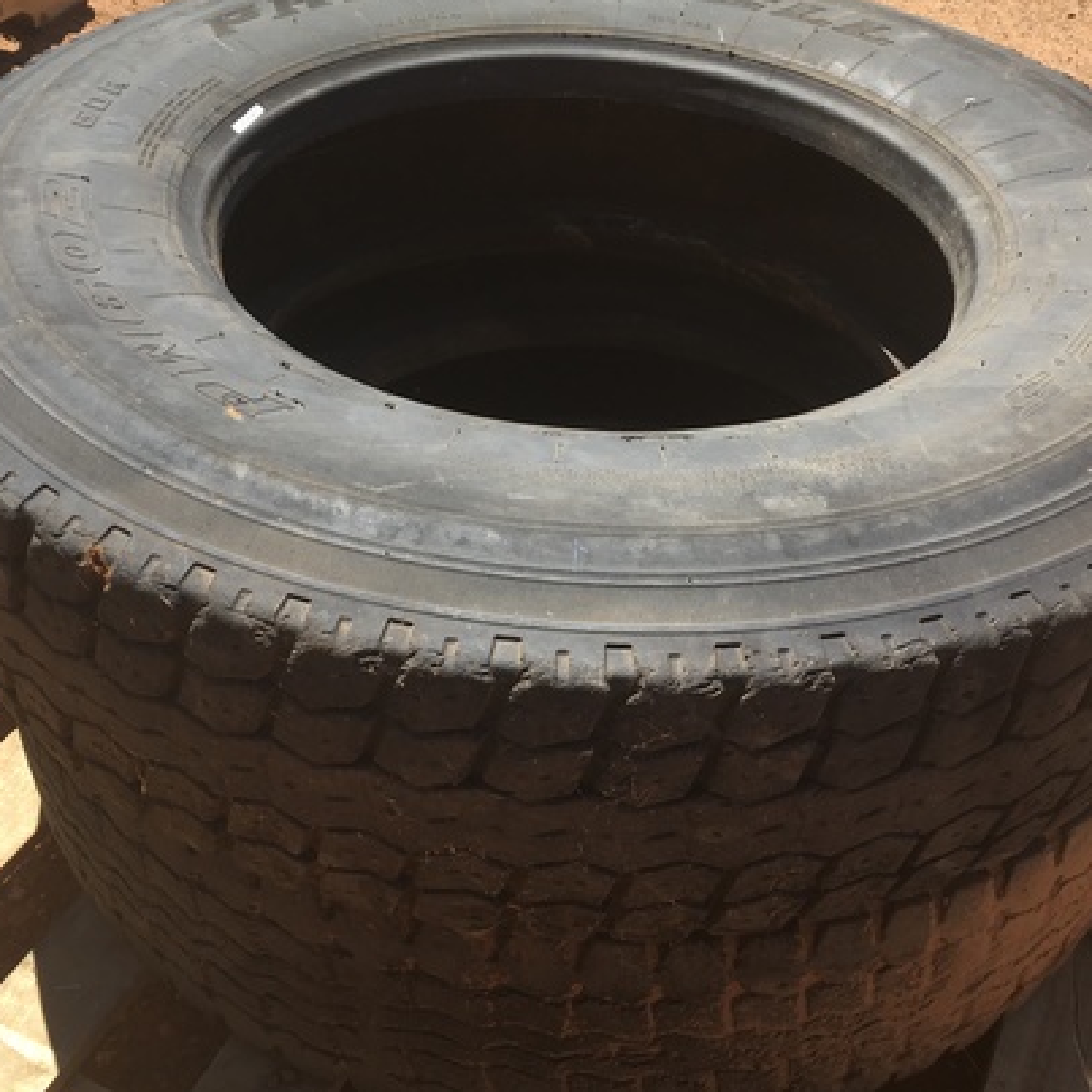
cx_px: 555
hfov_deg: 40.0
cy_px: 568
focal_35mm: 42
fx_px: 1499
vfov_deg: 40.0
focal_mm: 4.15
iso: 25
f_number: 2.2
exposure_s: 1/938
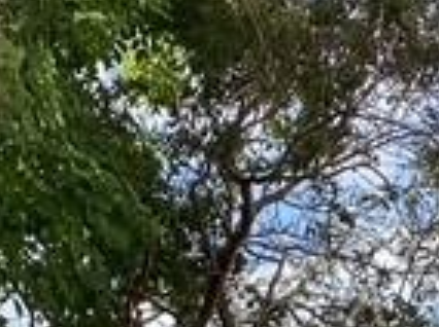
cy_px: 487
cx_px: 260
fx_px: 1772
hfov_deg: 14.1
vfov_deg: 10.2
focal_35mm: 140
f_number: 2.4
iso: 25
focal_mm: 3.3
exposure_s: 1/1181
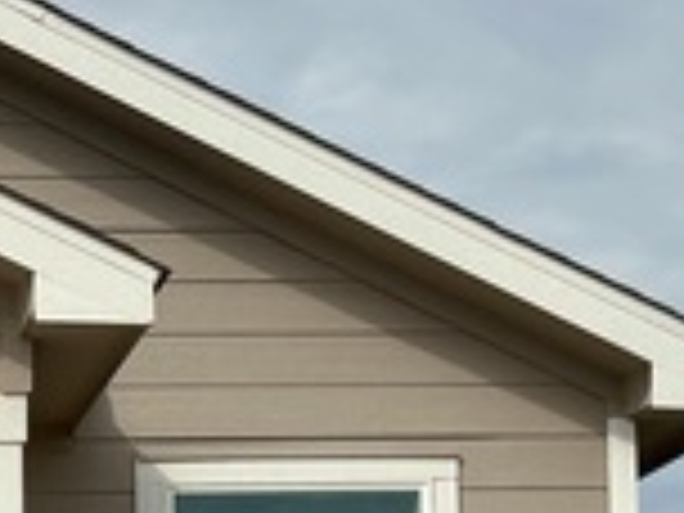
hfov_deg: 15.2
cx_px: -261
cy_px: 882
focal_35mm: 122
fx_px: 2411
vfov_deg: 11.4
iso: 25
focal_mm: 3
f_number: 1.8
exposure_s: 1/4065
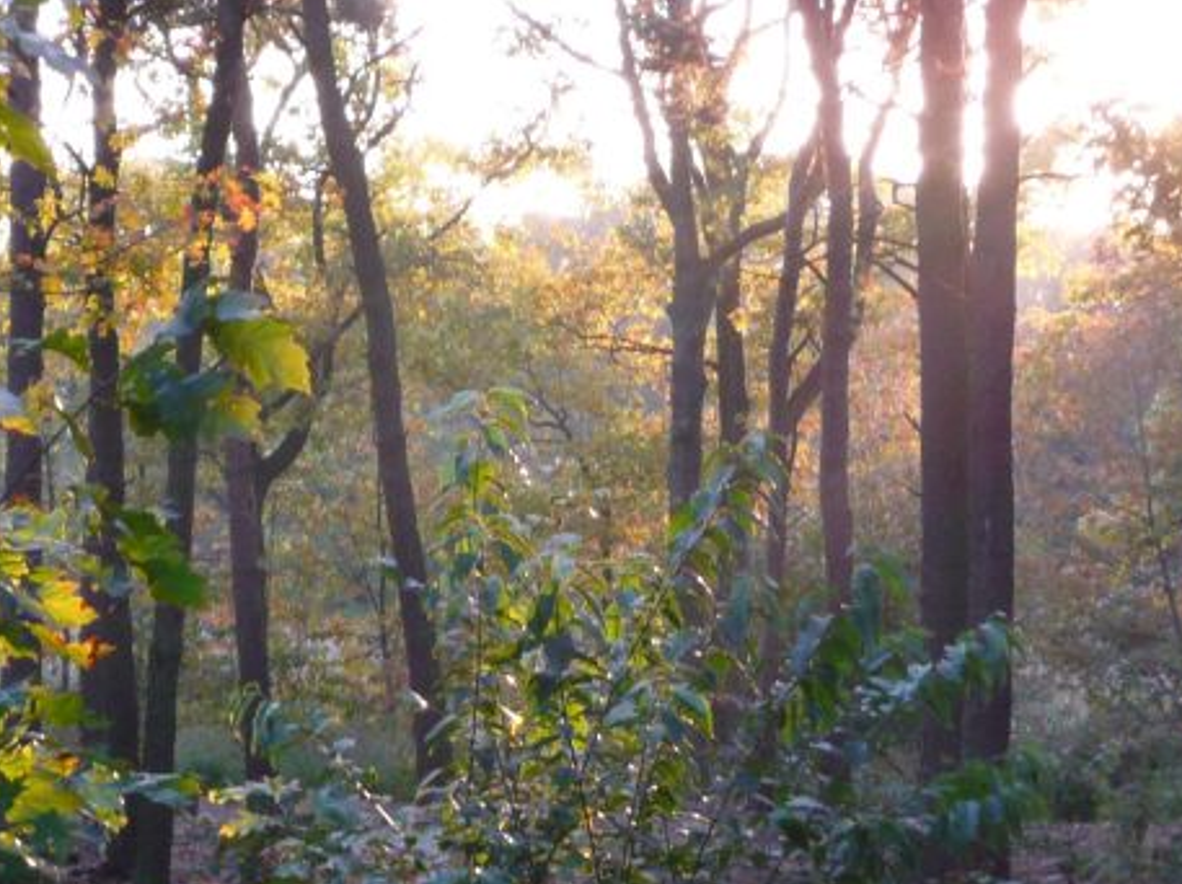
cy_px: 553
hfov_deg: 10.8
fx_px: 6278
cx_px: 520
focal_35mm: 184
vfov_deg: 8.1
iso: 160
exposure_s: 1/30
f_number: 4.7
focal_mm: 13.7
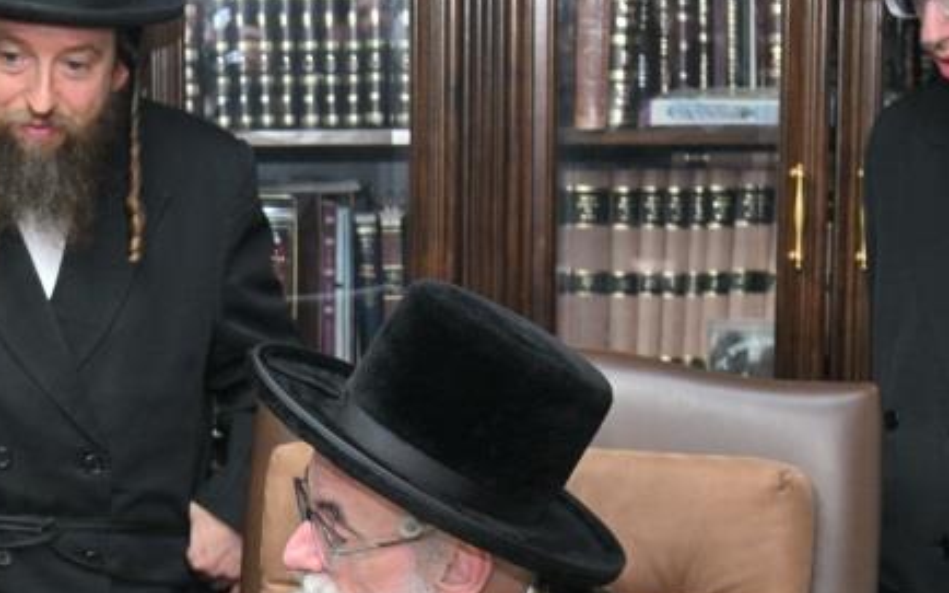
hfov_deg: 16.6
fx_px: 3232
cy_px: 594
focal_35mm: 125
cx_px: 216
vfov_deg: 10.4
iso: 250
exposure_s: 1/200
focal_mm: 52
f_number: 4
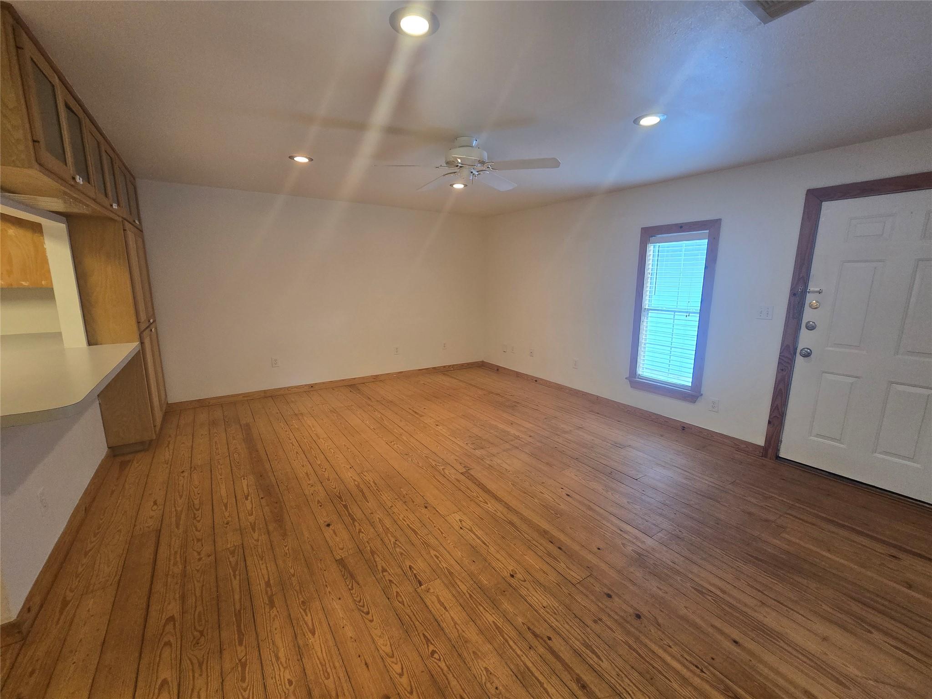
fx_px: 350
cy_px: 350
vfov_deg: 89.9
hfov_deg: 106.2
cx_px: 466
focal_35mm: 13
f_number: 2.2
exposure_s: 1/60
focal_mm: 2.2
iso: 200
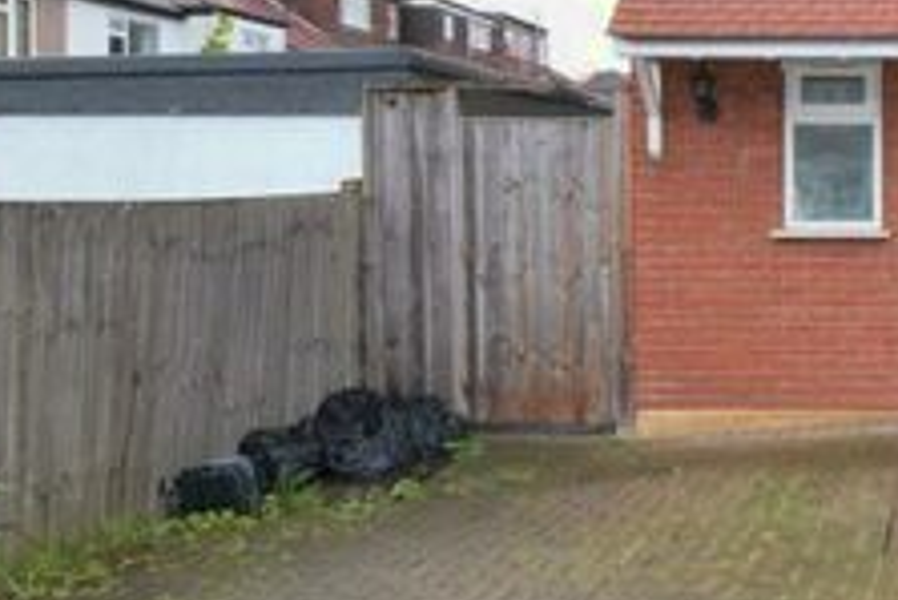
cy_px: 215
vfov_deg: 28.6
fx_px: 1173
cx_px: 1031
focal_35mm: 47
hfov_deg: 34.8
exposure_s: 1/100
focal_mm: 10
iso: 1250
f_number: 11
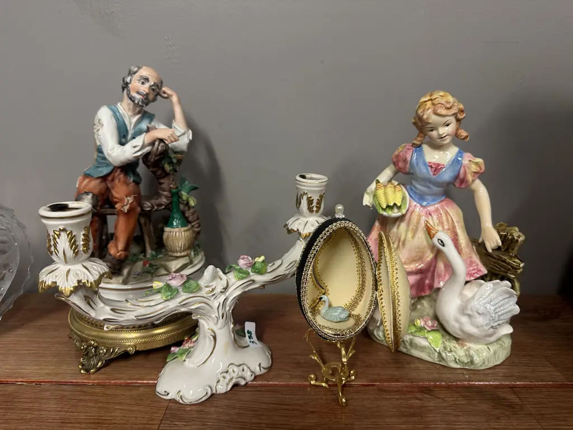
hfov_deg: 71.6
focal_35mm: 24
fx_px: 397
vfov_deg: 56.8
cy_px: 215
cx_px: 286
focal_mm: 6.86
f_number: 1.78
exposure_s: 1/50
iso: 160
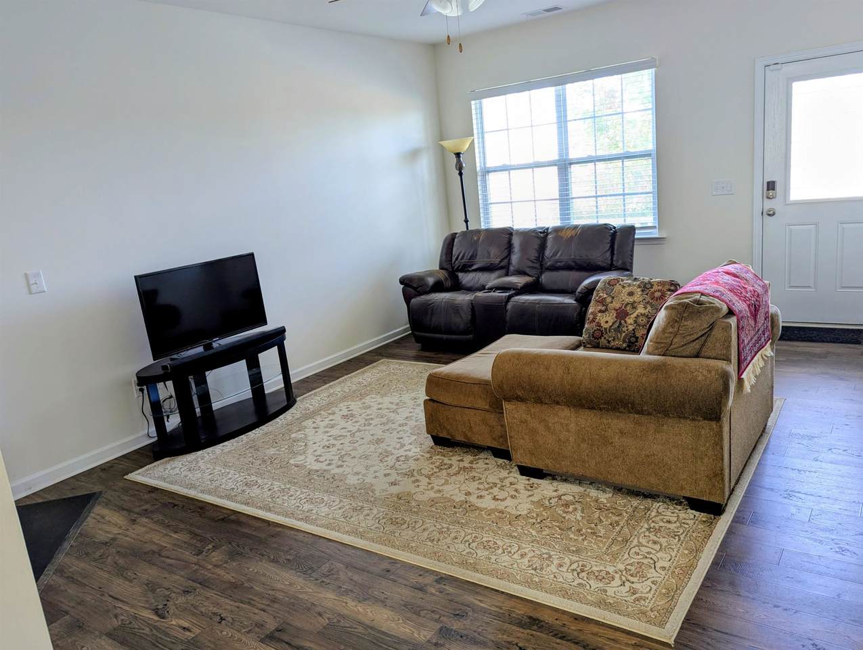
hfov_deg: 71.5
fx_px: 599
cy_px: 325
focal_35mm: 24
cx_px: 432
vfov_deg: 56.9
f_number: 1.85
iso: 44
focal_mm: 6.81
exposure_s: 1/23.8
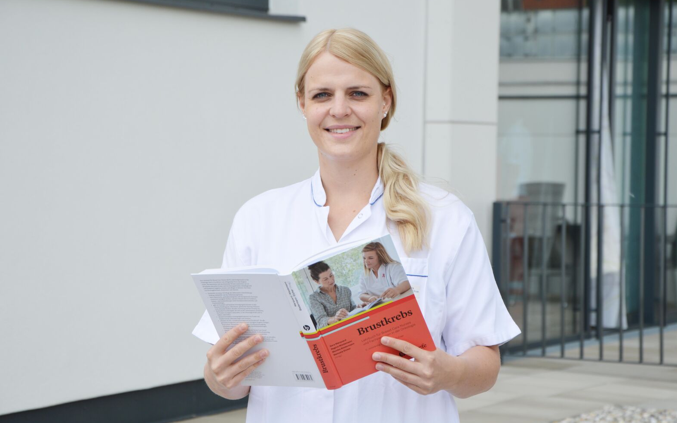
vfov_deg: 10.4
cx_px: 336
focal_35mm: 126
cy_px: 213
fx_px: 2325
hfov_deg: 16.6
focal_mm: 80
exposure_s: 1/200
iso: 100
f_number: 6.3
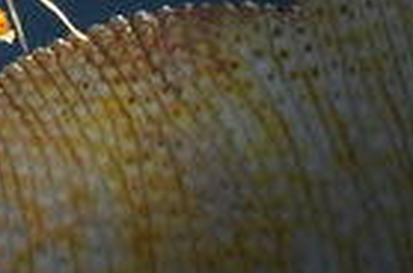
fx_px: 12998
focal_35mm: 1136
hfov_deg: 1.8
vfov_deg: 1.2
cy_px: -558
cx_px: -838
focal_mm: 105
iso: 320
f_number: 8
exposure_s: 1/320
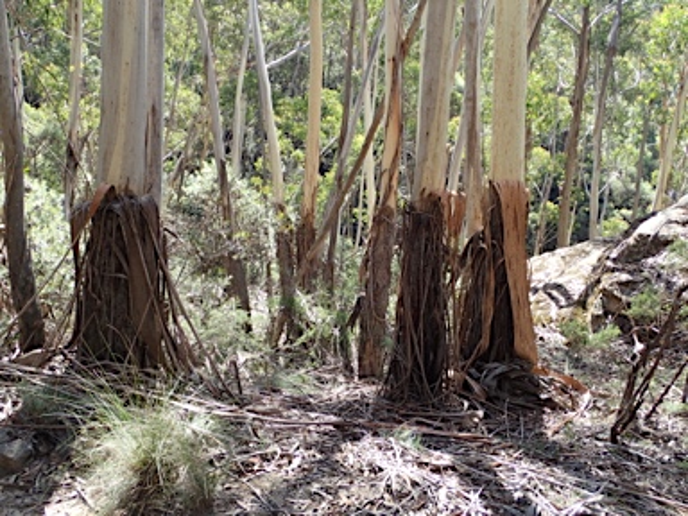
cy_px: 258
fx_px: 795
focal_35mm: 40
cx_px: 344
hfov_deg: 46.8
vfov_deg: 36.0
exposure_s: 1/100
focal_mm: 7.34
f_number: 4
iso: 100
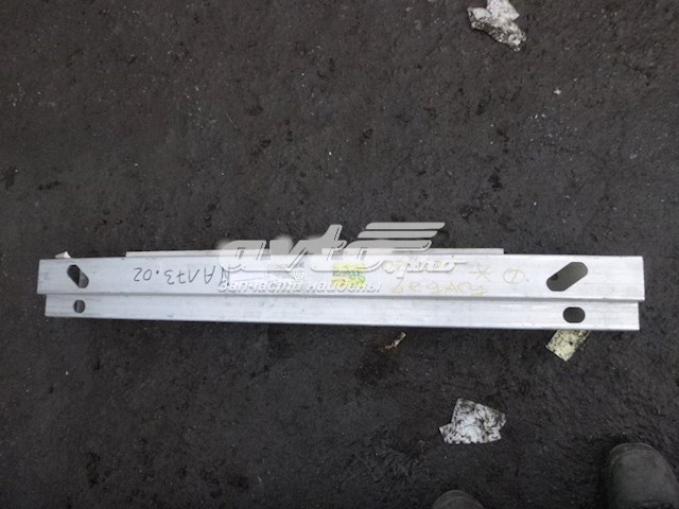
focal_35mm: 27
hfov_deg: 65.3
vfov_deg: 51.4
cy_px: 254
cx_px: 340
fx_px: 530
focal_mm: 4.8
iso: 640
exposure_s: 1/250
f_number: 4
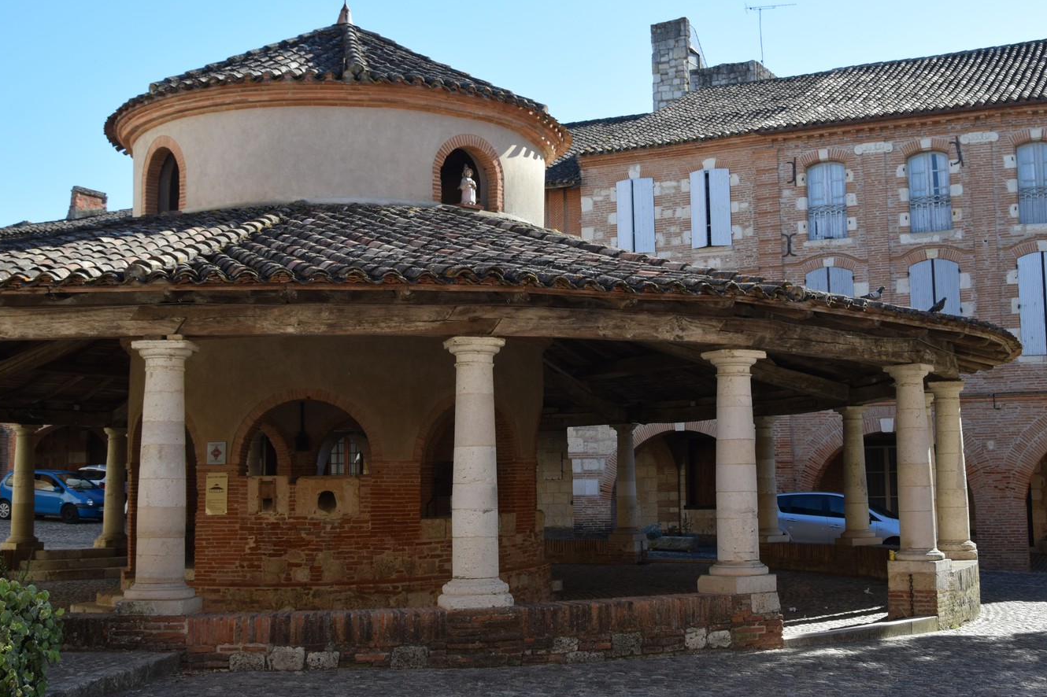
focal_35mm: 44
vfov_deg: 30.5
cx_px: 584
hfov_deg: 44.4
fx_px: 1279
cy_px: 315
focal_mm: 26
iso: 250
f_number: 8
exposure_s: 1/250
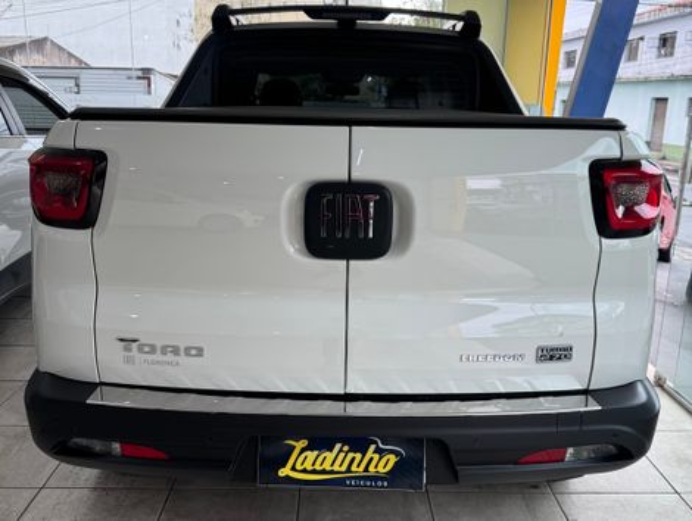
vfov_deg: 56.9
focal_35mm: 24
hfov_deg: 71.5
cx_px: 346
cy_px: 260
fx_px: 481
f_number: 1.78
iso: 50
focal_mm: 6.76
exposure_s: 1/136
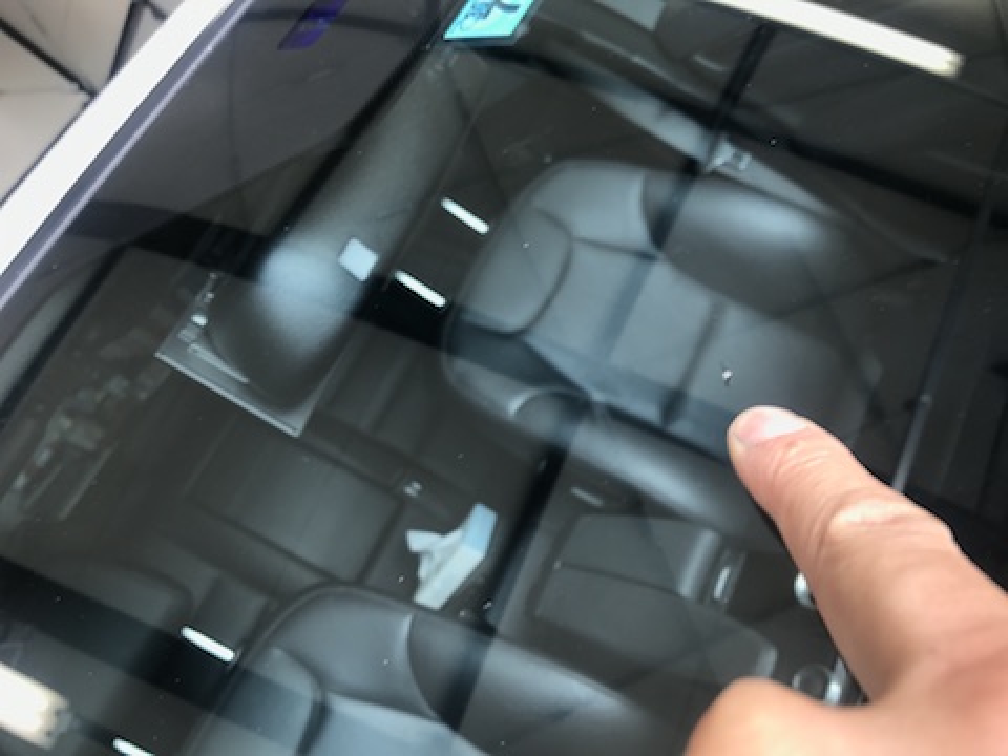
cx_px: 504
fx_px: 815
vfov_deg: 49.7
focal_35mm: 28
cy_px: 378
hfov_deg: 63.4
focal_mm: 3.99
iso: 25
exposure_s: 1/60
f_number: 1.8
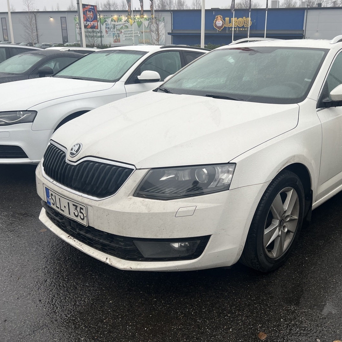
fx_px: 347
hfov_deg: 51.7
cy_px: 170
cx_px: 222
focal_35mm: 31
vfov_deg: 52.5
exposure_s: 1/206
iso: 40
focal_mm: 5.7
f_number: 1.5
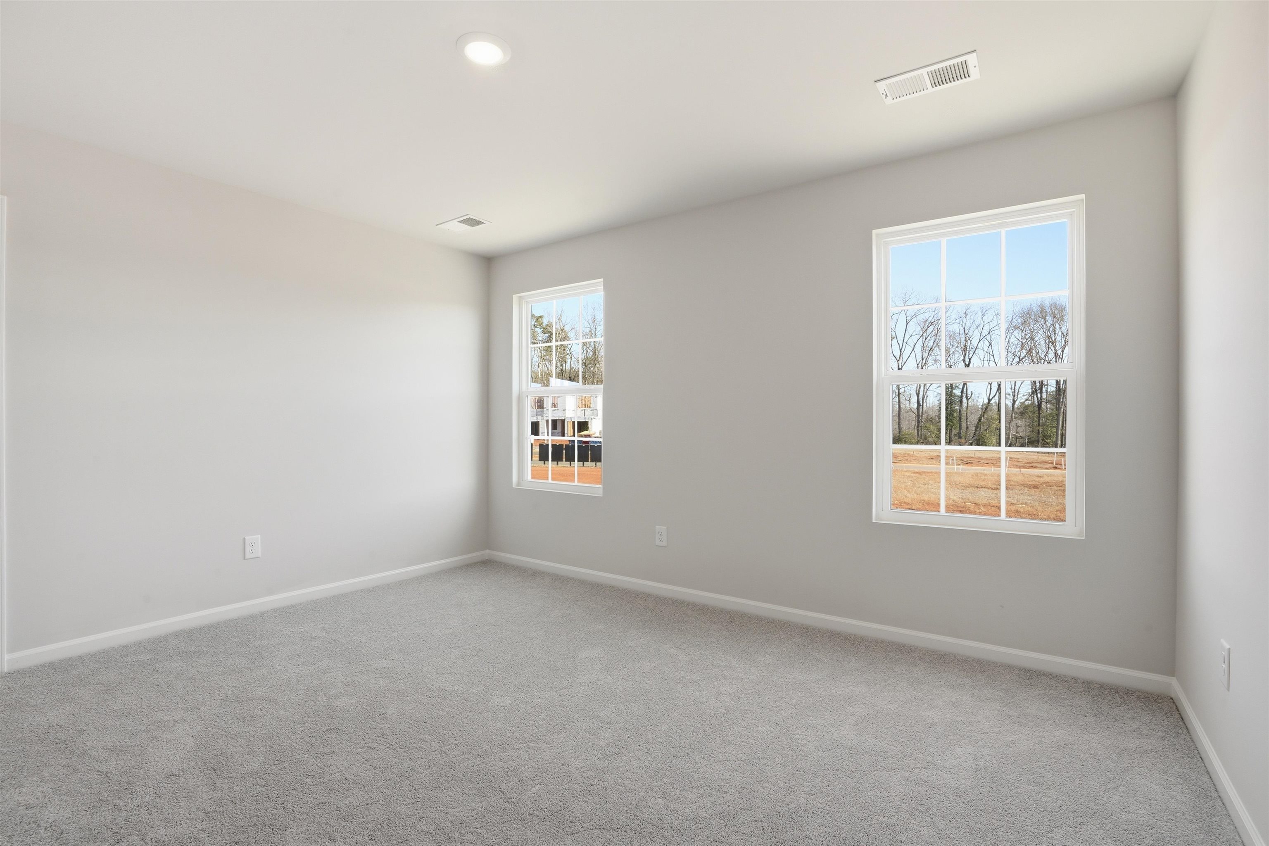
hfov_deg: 96.7
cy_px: 423
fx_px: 564
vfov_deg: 73.7
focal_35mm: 16
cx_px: 634
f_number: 11
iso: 160
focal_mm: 16
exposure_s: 1/160
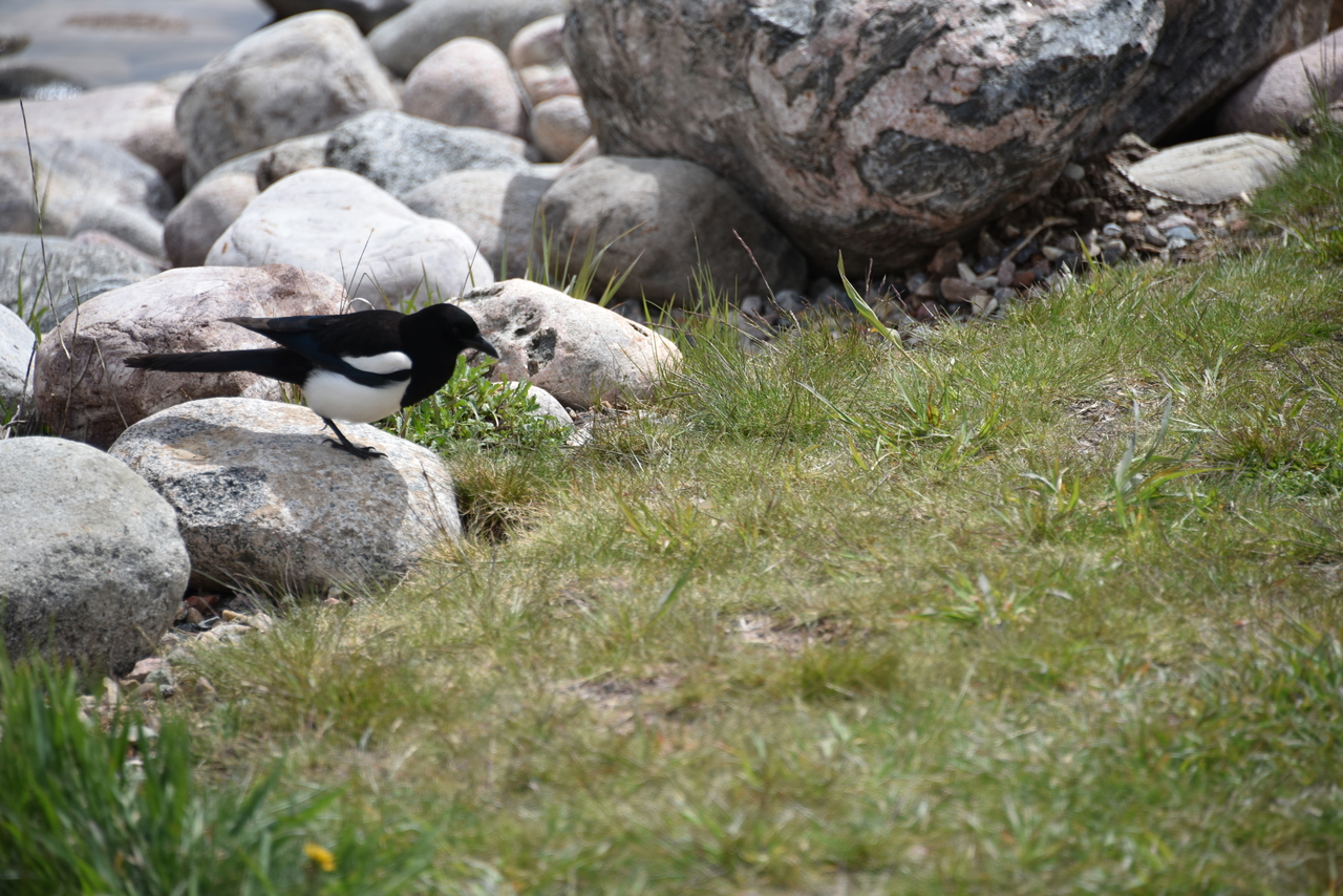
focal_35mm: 300
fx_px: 11193
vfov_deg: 4.6
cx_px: 672
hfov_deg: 6.9
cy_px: 448
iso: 100
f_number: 6.3
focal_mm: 300
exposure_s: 1/640
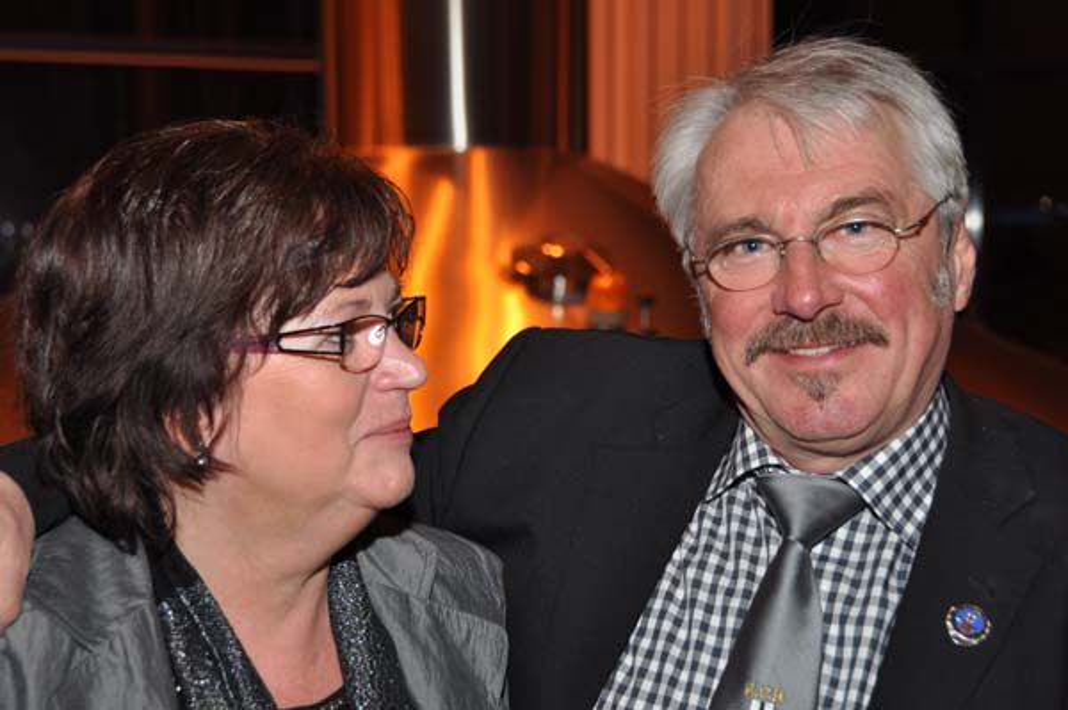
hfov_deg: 28.1
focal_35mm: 72
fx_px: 2134
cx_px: 534
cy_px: 355
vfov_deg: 18.9
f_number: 4.5
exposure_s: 1/60
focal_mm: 48
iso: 320
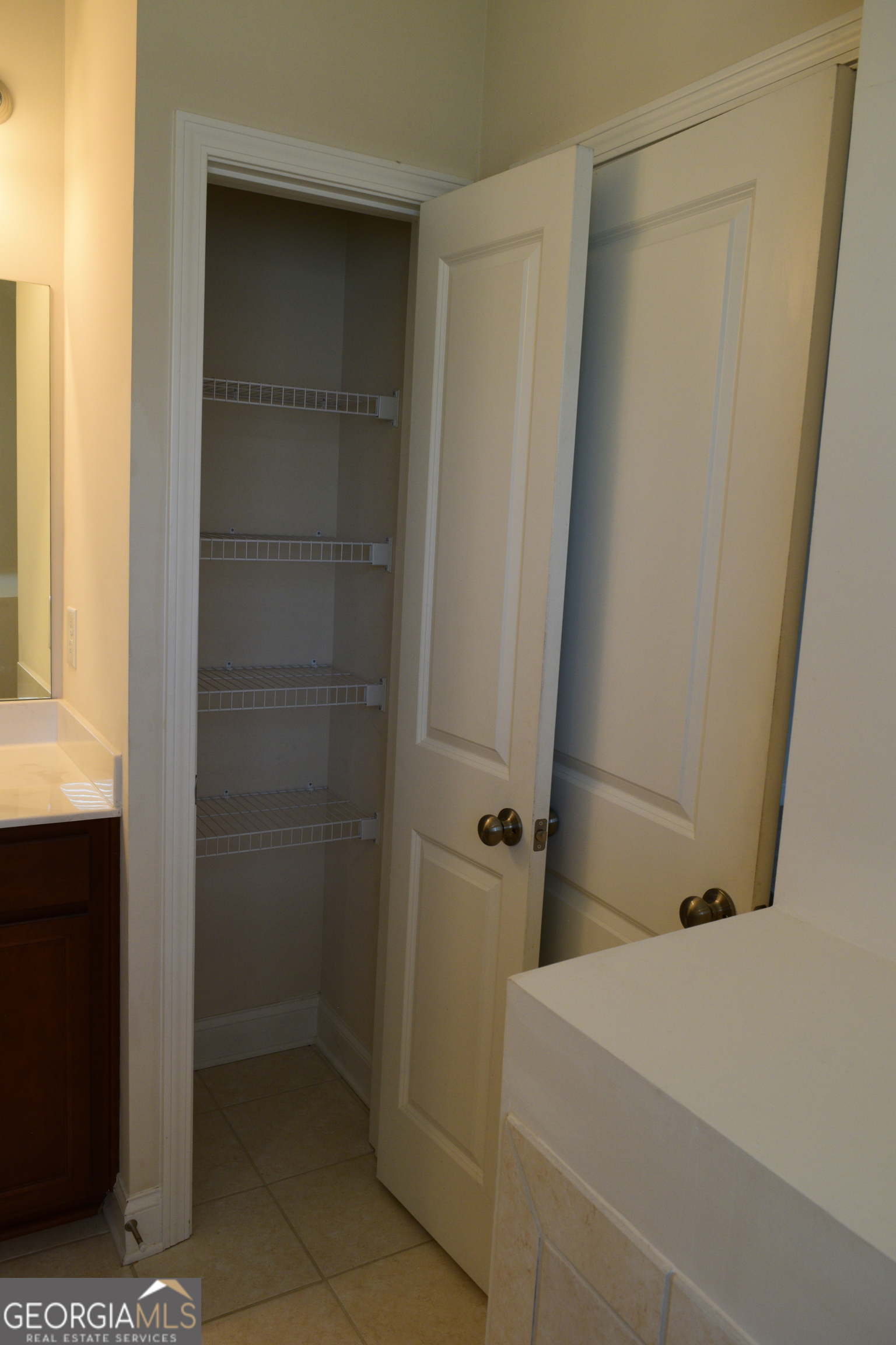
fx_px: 1008
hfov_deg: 47.9
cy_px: 672
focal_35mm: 27
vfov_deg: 67.4
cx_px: 448
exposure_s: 1/50
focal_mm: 18
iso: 400
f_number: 8
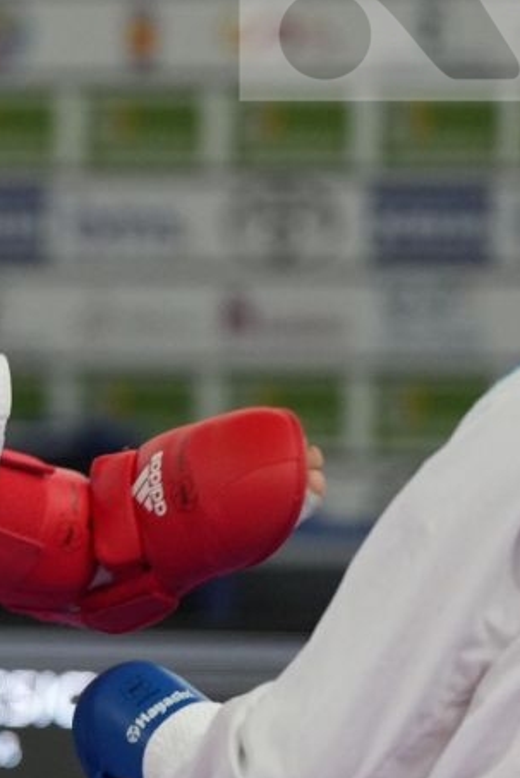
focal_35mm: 503
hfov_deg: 2.7
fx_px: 10889
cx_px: -764
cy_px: 552
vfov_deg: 4.1
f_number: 2.8
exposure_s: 1/1000
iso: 2000
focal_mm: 127
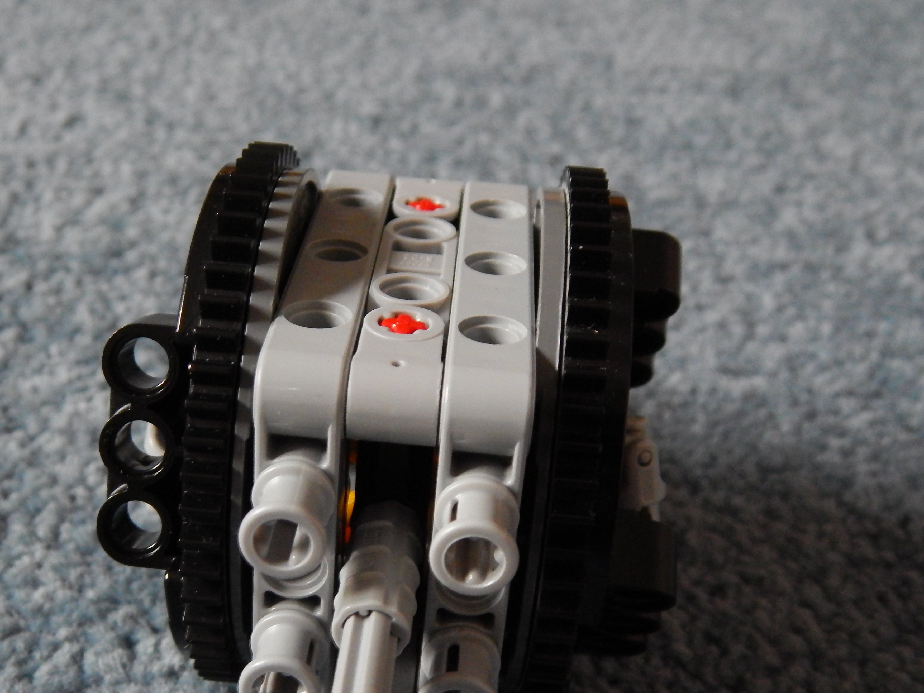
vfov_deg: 29.0
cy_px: 451
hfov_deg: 38.1
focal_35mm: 50
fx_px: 1335
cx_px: 378
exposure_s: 1/8
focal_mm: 6.8
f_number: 3.4
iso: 720
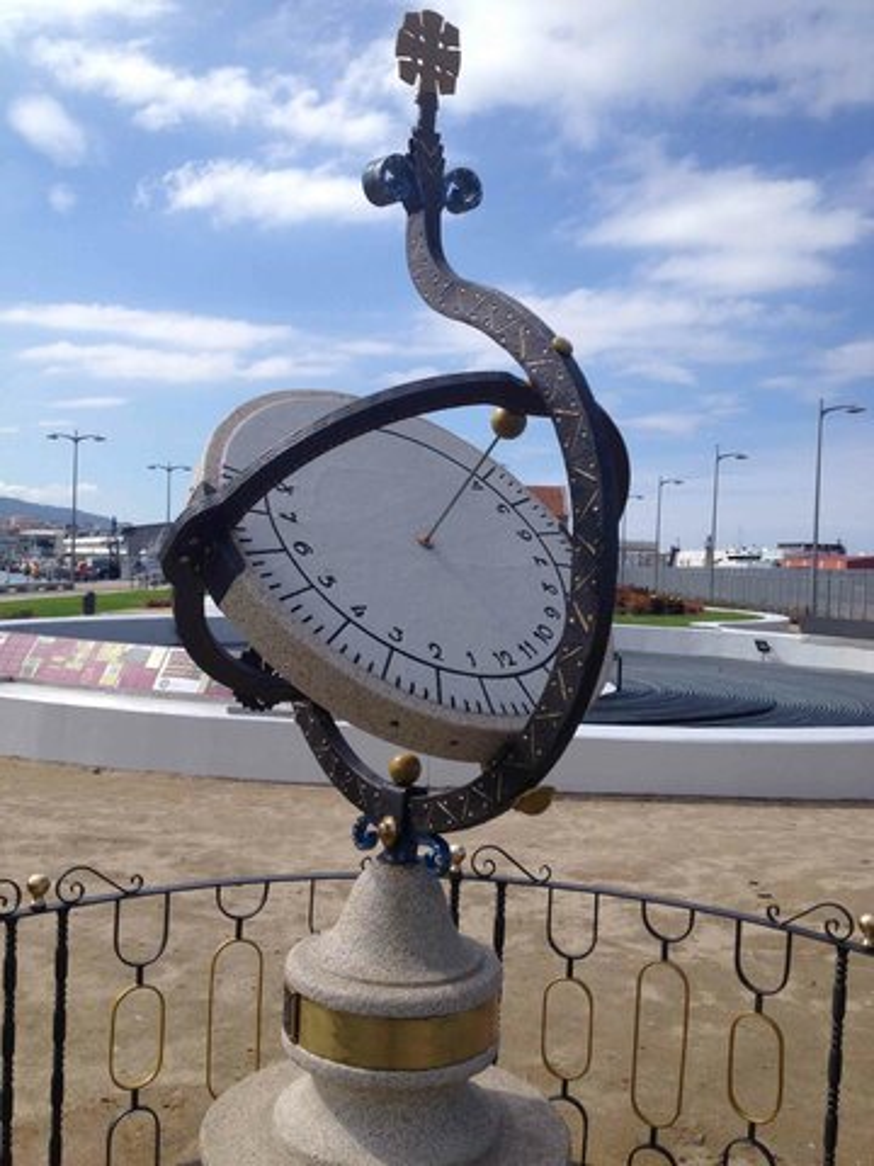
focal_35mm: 35
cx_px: 437
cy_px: 583
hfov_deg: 40.7
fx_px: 1178
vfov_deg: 52.6
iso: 50
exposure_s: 1/2632
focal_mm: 4.28
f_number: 2.4
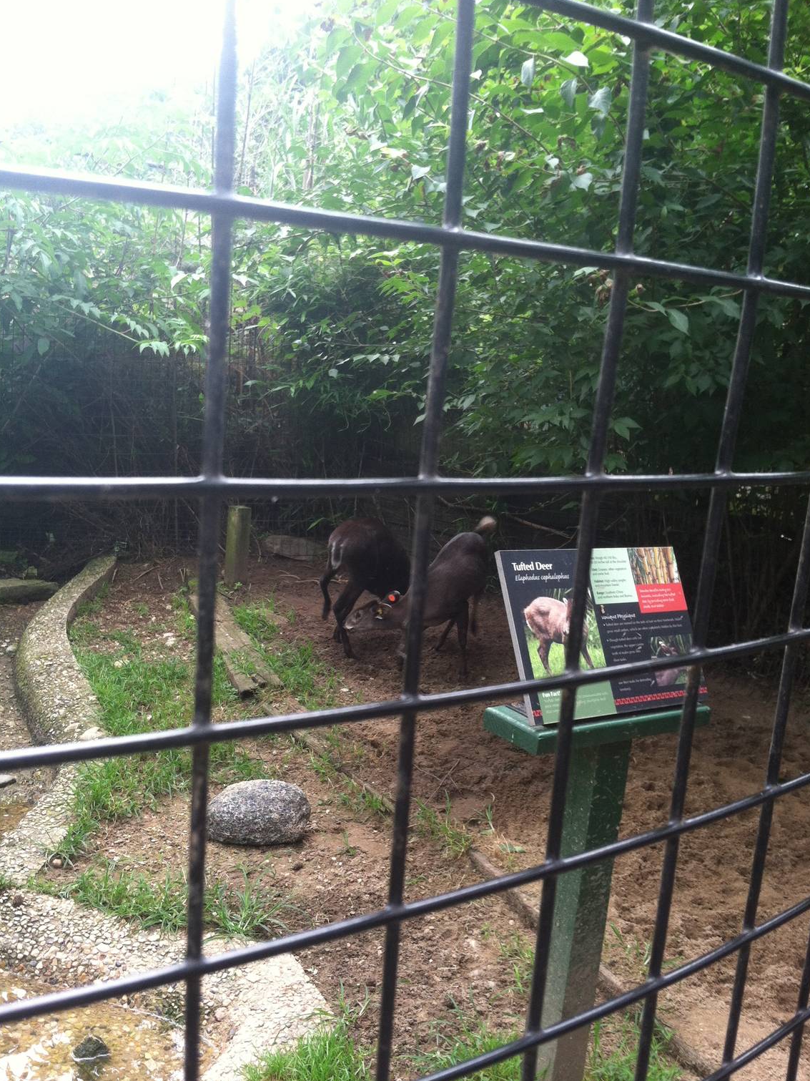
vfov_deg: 50.1
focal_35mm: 37
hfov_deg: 38.7
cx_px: 398
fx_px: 1155
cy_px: 564
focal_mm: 3.85
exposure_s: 1/60
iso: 80
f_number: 2.8
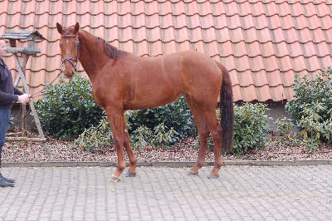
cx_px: 166
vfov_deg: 18.2
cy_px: 110
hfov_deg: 27.0
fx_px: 691
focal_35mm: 75
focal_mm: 50
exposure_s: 1/640
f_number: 2.2
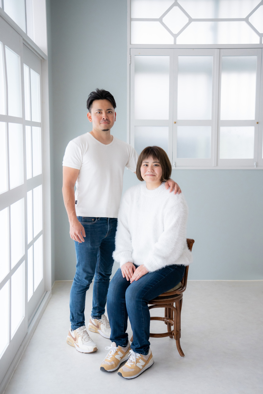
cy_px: 197
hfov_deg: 33.4
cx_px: 132
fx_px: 438
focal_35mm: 40
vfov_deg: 48.5
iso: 2500
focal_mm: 40
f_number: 4
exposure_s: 1/200
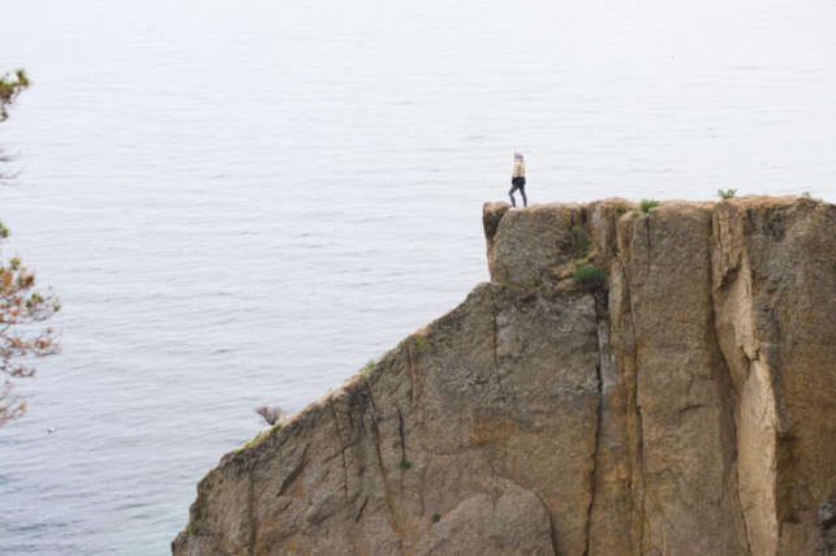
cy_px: 278
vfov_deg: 16.5
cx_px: 418
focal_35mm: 82
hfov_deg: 24.6
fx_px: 1914
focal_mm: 55
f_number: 5.6
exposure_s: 1/320
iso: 200
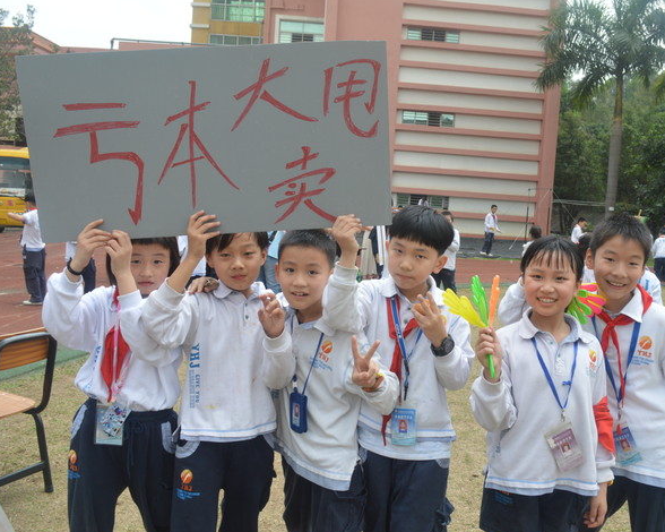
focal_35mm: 31
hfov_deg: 56.9
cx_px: 383
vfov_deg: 47.1
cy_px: 267
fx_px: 610
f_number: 5.6
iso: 400
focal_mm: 18
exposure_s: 1/125
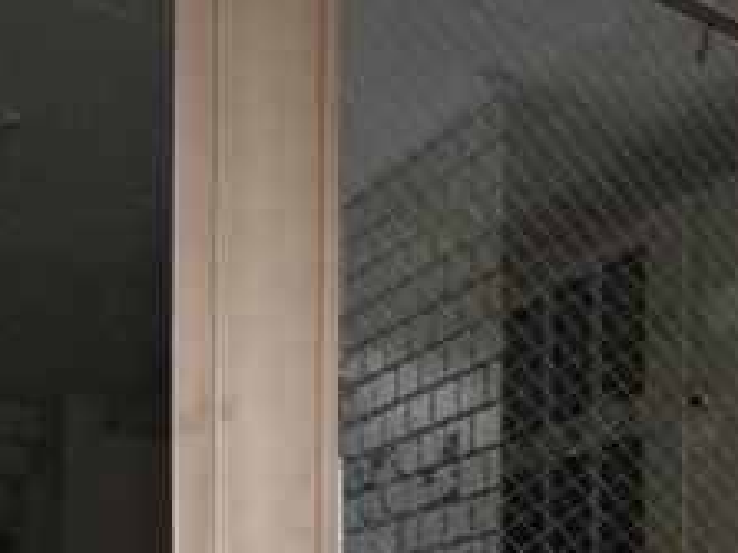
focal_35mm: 56
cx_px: 1423
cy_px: 818
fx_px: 1193
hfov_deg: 20.2
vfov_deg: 21.9
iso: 125
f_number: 2.2
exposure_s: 1/50
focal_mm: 1.74
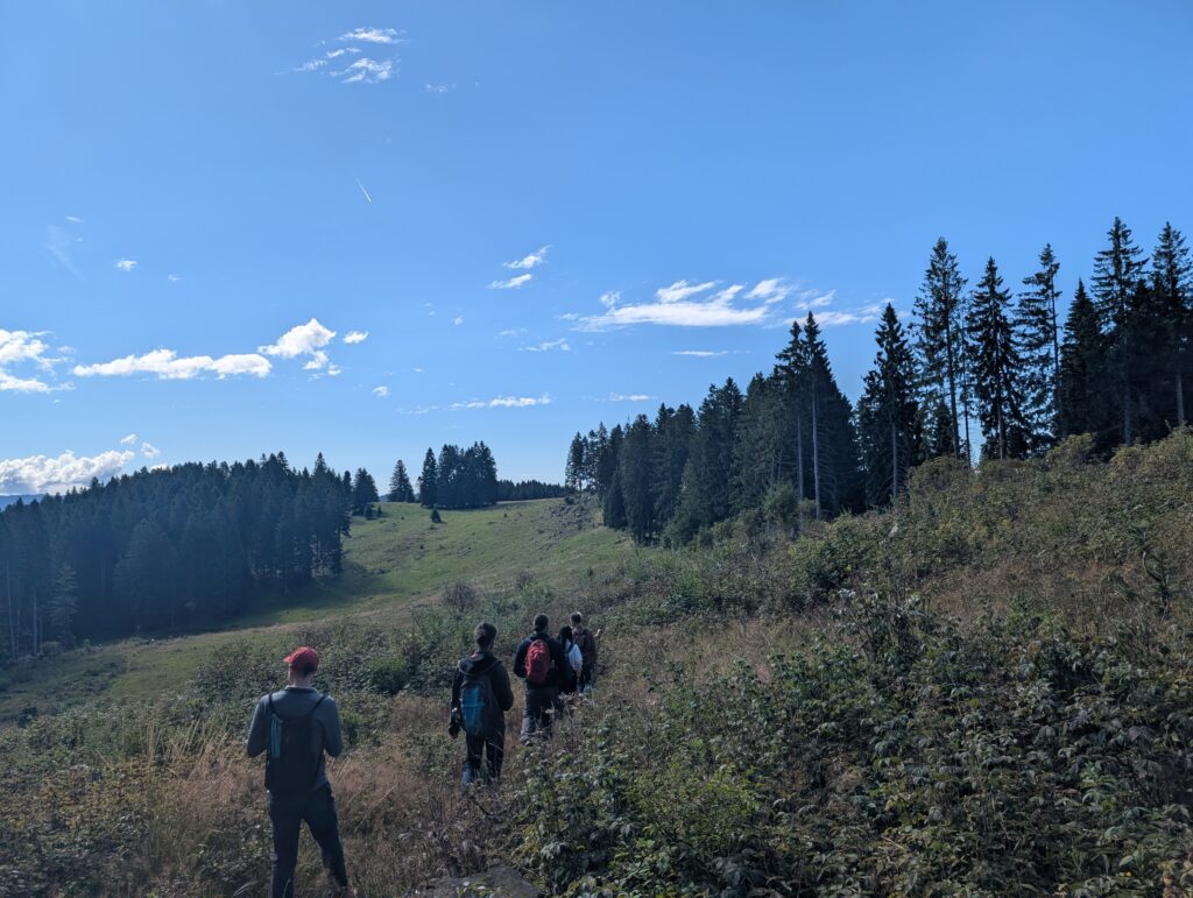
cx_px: 596
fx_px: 828
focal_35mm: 24
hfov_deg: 71.5
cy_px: 449
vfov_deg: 56.9
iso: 22
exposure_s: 1/1484
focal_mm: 6.9
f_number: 1.68
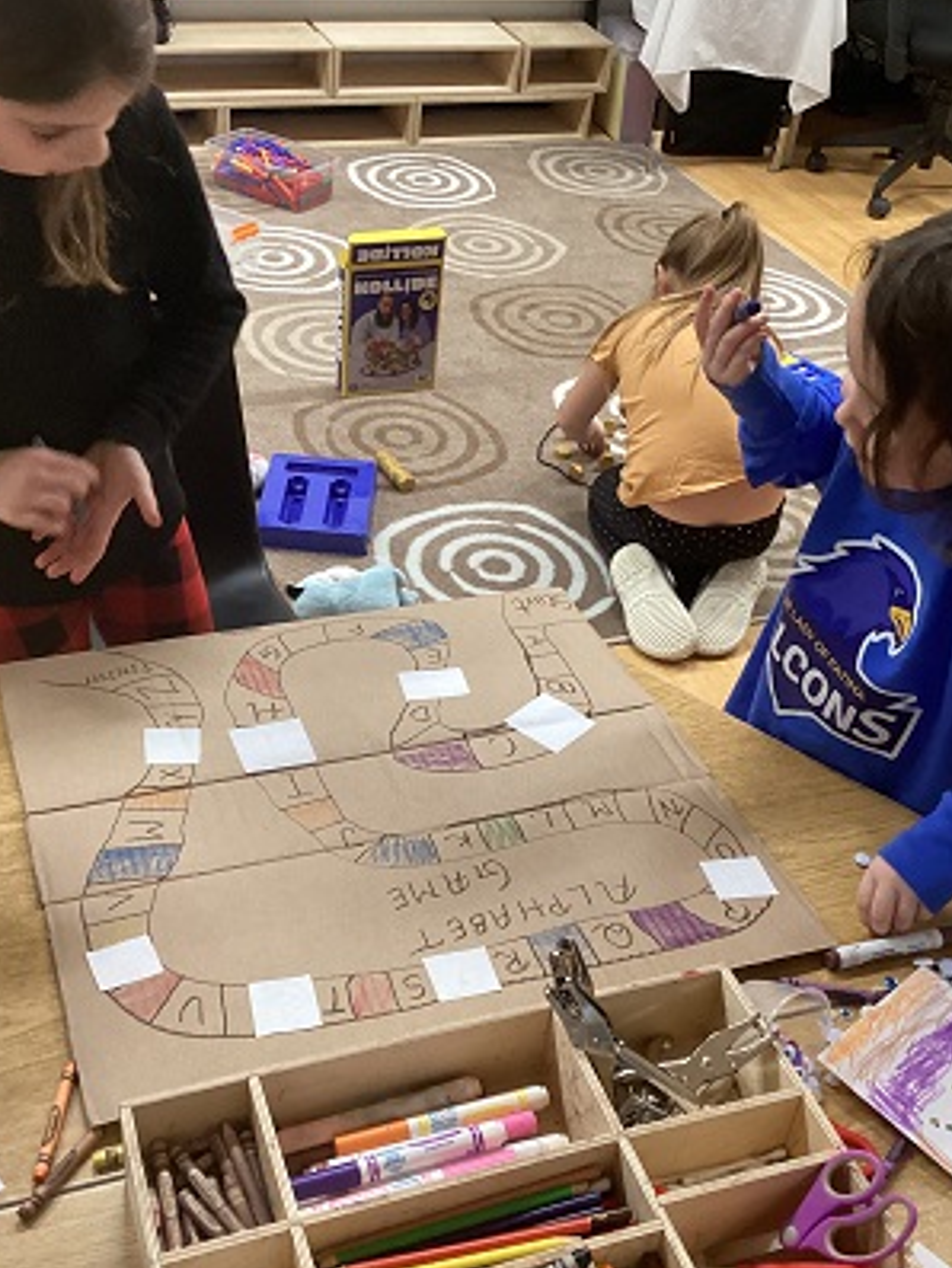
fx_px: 1429
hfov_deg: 36.8
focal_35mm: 39
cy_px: 709
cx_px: 449
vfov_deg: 47.8
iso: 250
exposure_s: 1/33
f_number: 2.4
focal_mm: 3.3
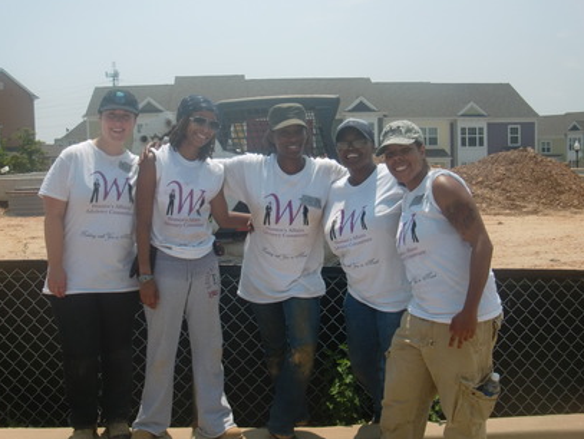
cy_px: 212
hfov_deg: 44.8
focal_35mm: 42
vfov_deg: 34.4
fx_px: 709
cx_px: 283
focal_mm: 6.66
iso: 64
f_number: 3.9
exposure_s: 1/800
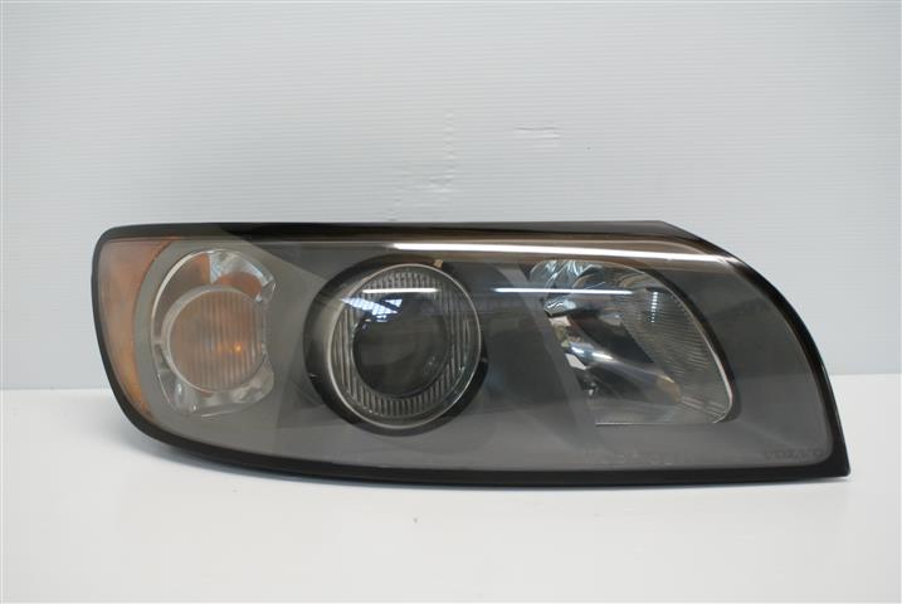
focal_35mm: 39
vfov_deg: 34.3
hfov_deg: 49.5
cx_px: 451
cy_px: 302
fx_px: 978
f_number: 4.5
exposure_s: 1/40
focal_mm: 26
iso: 400
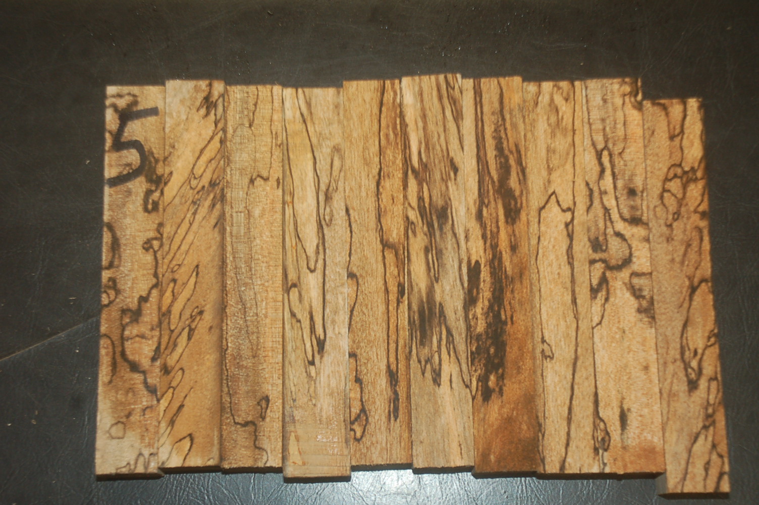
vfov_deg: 18.9
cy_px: 252
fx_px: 1517
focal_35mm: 72
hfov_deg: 28.1
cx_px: 380
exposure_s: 1/60
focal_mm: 48
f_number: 4.8
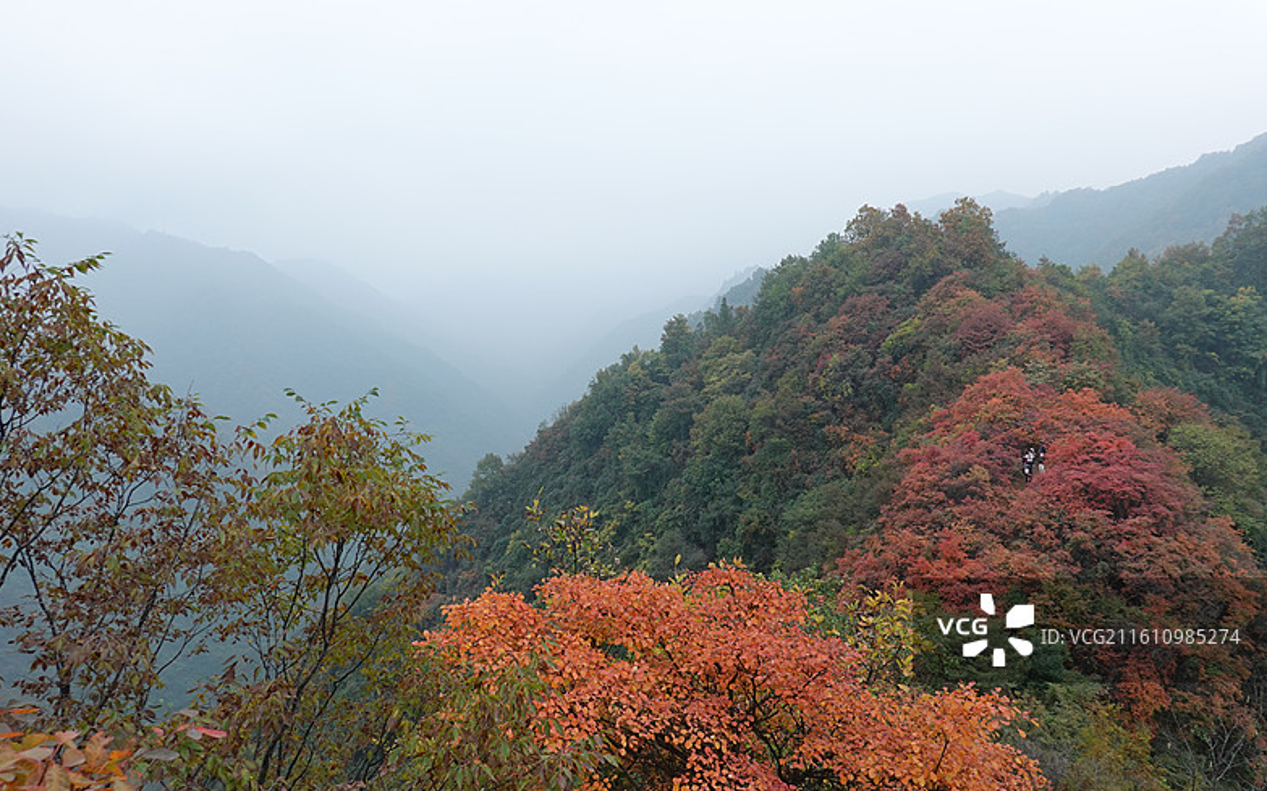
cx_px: 626
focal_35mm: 25
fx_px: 863
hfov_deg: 72.6
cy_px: 429
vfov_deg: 49.2
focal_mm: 9
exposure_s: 1/200
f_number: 4.5
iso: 125
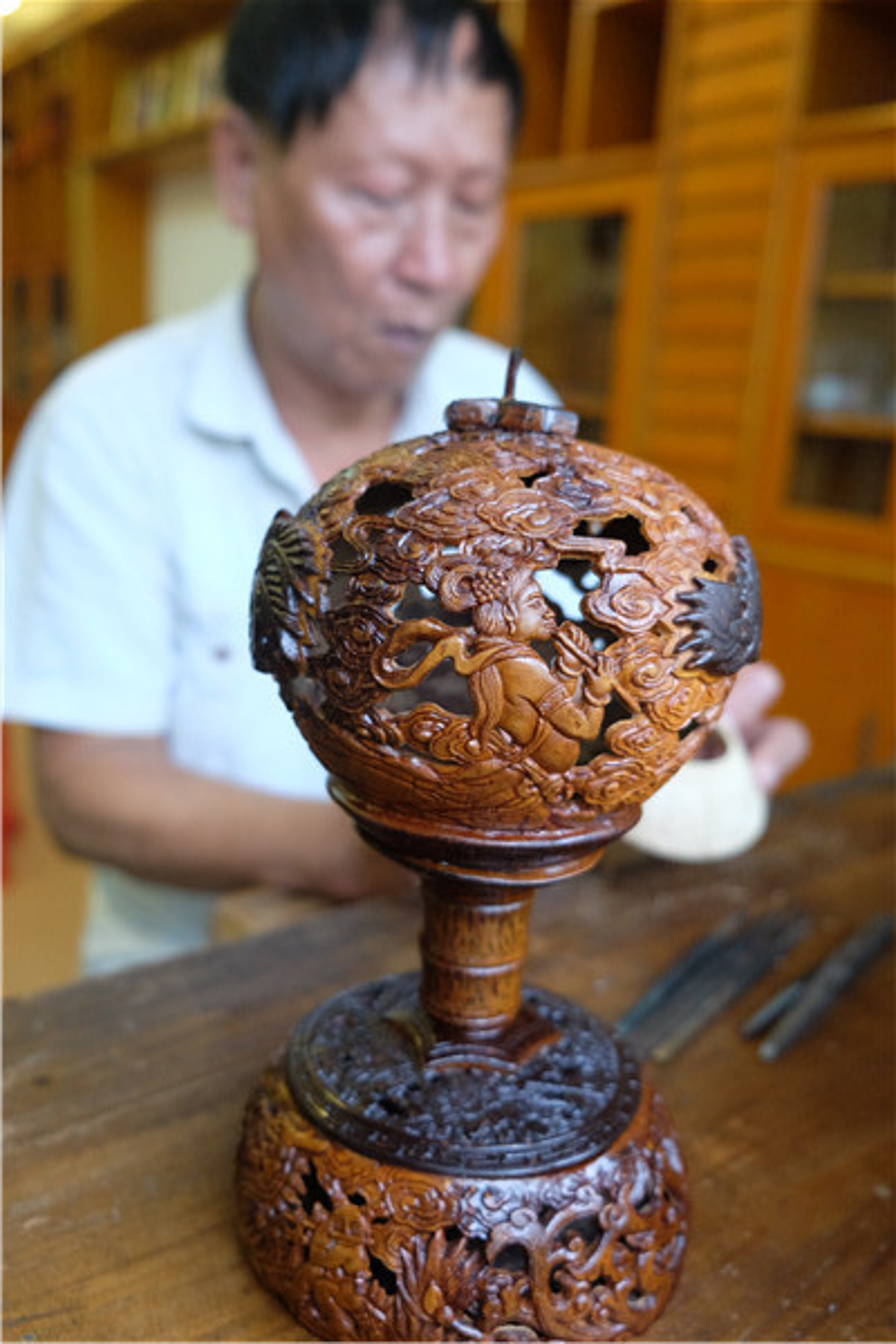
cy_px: 672
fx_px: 1045
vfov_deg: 65.5
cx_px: 448
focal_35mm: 28
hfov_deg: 46.4
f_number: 2.8
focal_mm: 18.8
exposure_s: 1/100
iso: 2000
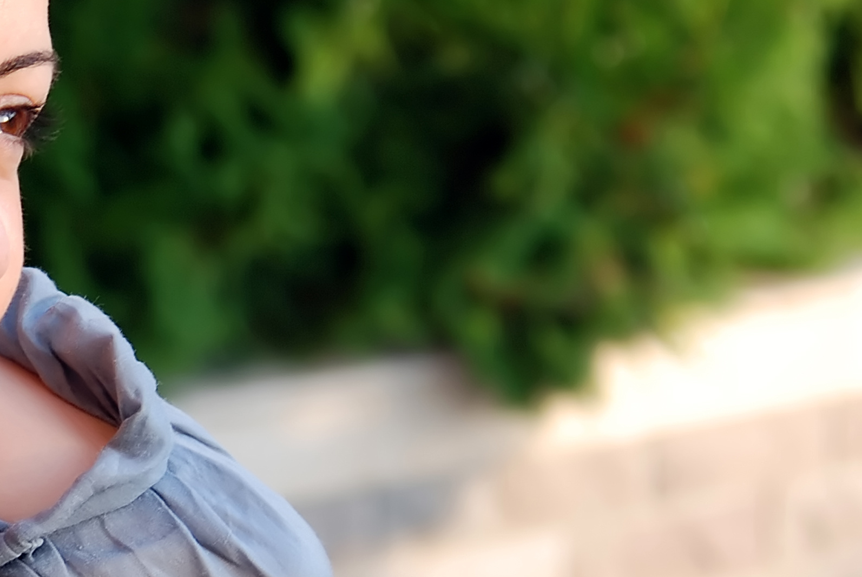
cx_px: 135
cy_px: 339
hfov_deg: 11.7
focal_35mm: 175
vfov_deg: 7.9
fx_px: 4196
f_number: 4.5
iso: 100
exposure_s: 1/80
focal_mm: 48
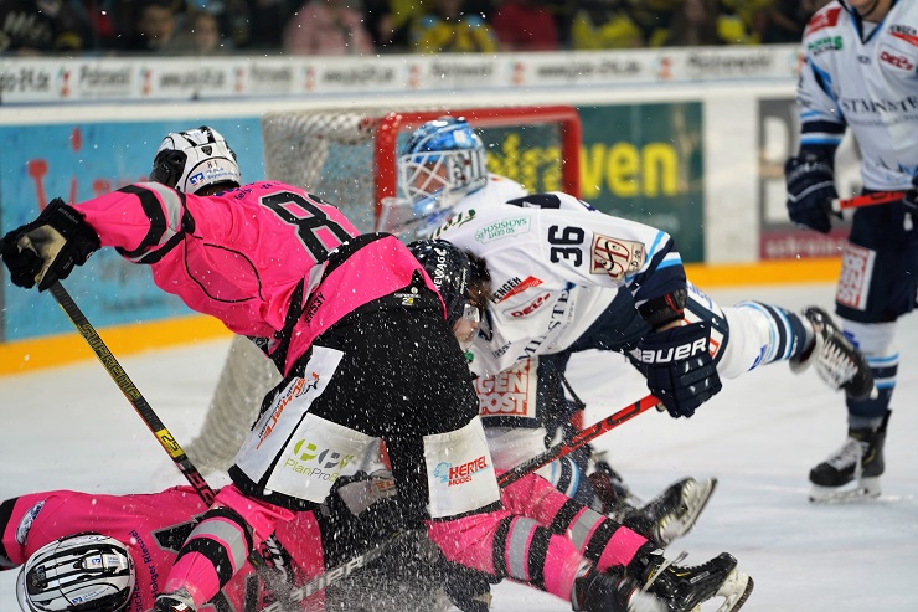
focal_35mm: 200
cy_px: 306
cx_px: 459
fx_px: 5099
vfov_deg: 6.9
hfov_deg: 10.3
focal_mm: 200
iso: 500
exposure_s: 1/250
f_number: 4
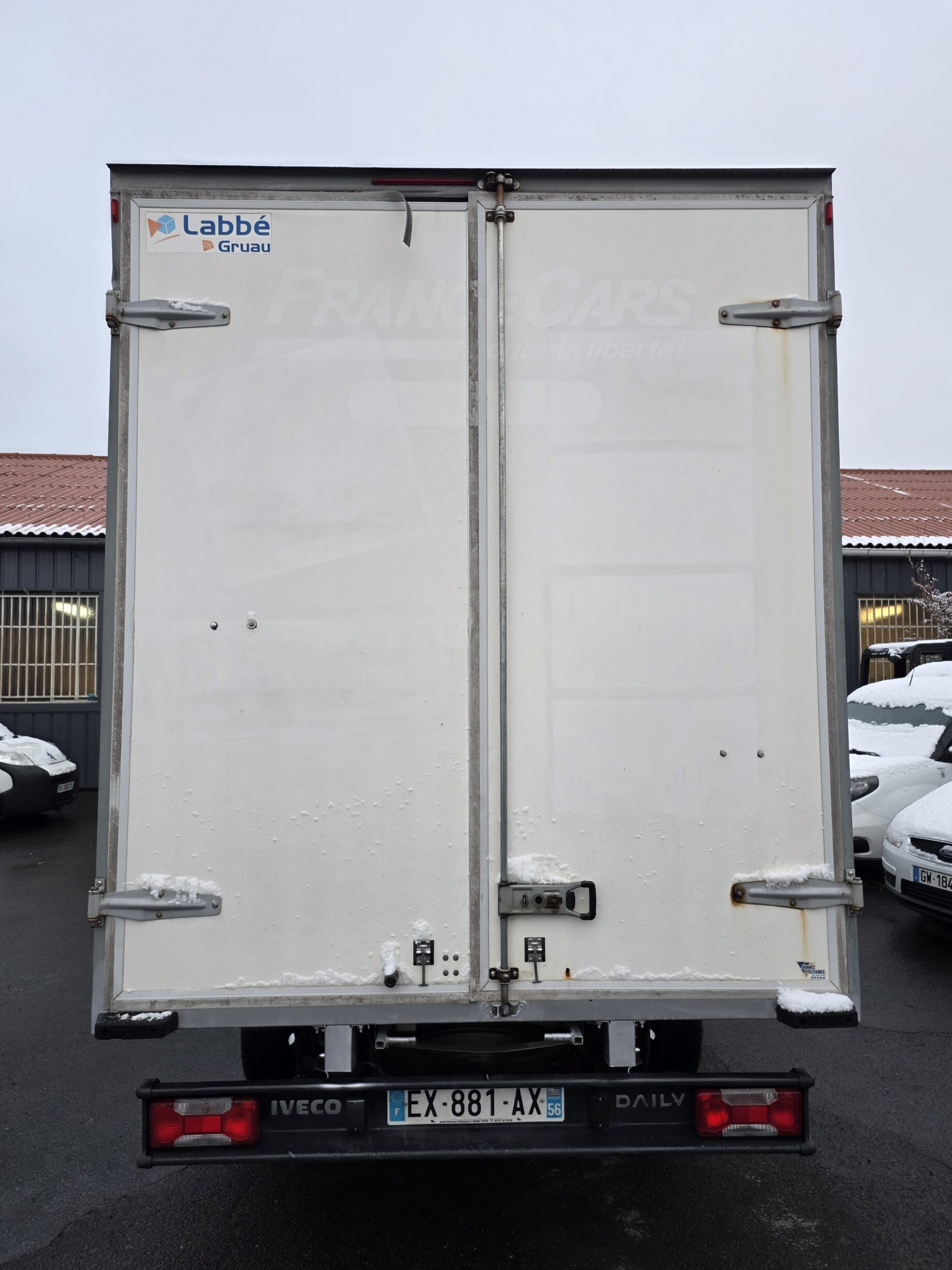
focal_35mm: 24
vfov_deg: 71.6
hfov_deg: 56.8
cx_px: 468
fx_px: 880
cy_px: 650
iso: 80
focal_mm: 6.25
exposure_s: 1/100
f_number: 1.7
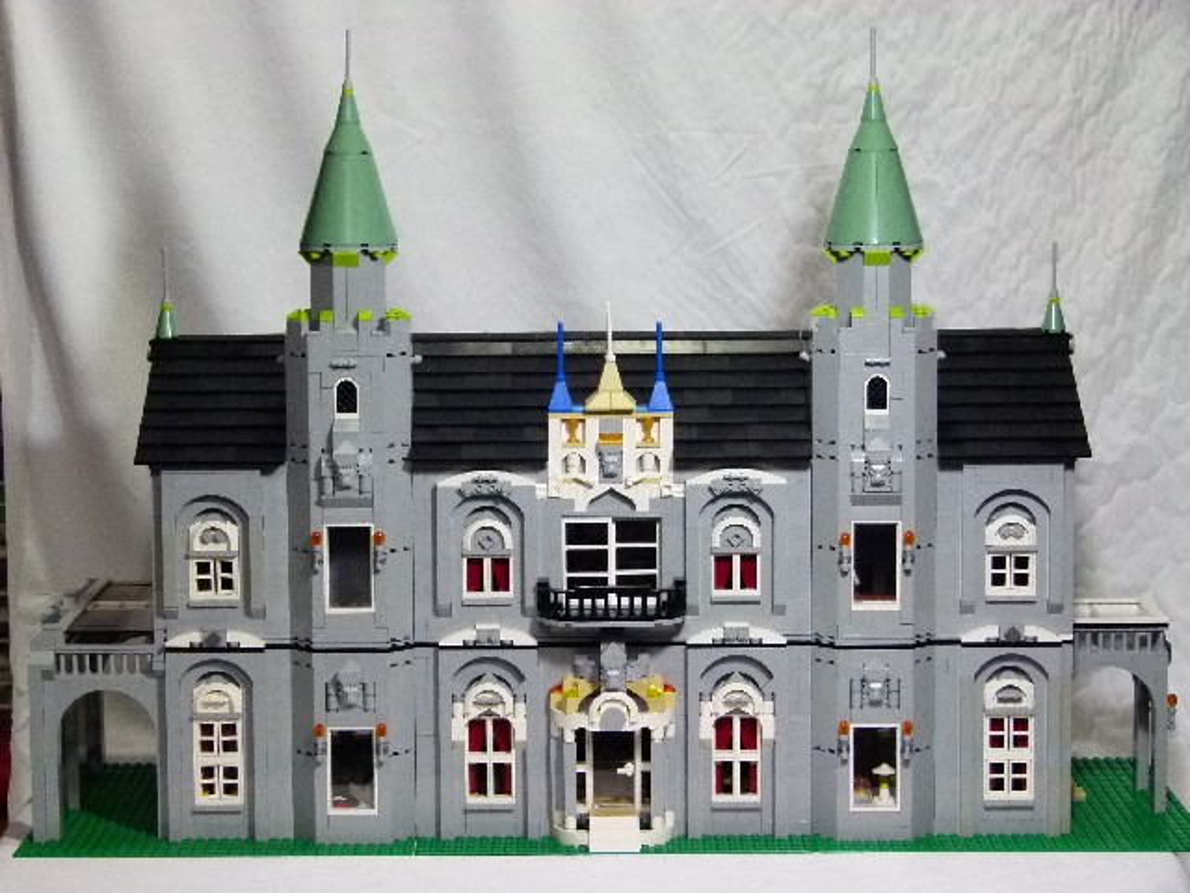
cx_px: 595
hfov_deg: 22.8
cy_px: 446
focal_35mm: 86
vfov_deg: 17.2
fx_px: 2956
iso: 400
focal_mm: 15.4
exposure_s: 1/40
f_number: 3.4
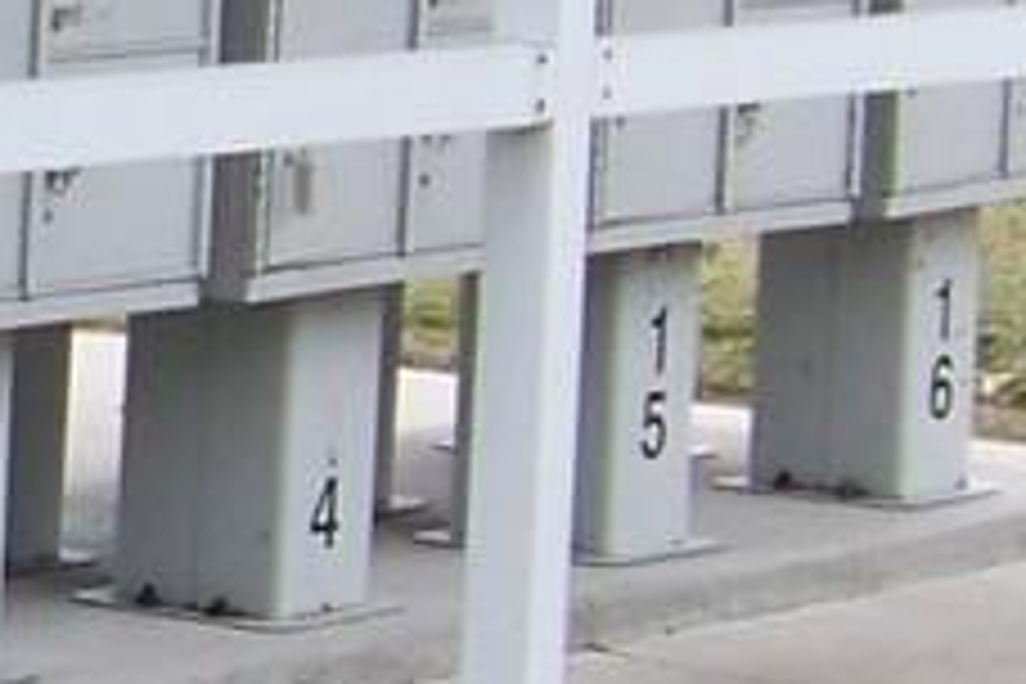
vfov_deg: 5.2
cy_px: 99
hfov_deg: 7.5
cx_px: -1170
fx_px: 7495
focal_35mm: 263
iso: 64
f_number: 2.8
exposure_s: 1/80
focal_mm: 5.85
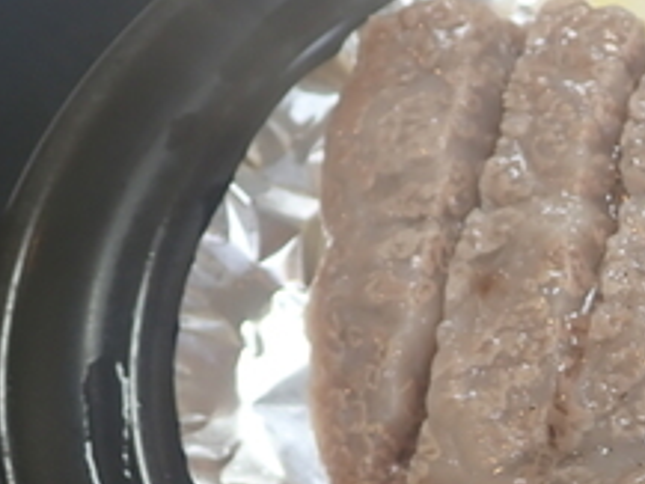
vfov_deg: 17.7
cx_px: 791
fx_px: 1547
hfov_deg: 21.7
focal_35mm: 83
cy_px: 347
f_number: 2.3
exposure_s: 1/8
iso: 100
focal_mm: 5.5
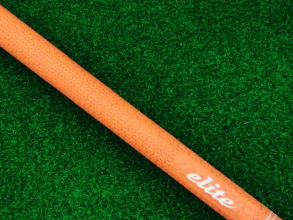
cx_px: 113
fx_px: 423
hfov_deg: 38.0
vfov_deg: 29.1
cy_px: 115
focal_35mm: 50
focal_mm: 6.42
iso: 400
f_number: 3.6
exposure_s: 1/60
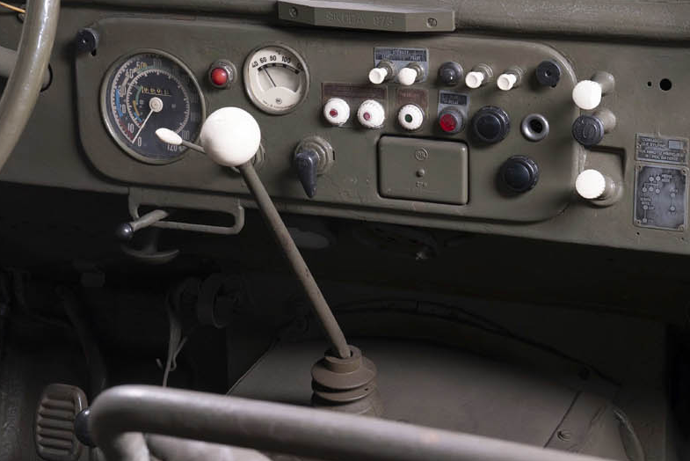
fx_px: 2109
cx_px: 212
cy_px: 195
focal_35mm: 110
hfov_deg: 18.5
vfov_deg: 12.5
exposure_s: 2
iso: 100
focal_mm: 45
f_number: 8
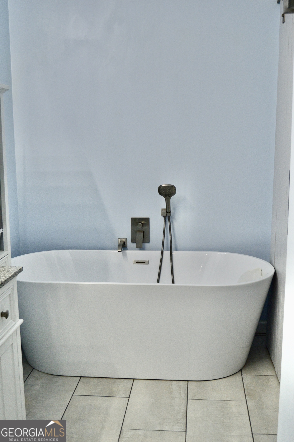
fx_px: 479
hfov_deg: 34.1
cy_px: 221
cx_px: 147
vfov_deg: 49.6
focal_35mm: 39
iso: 800
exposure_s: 1/60
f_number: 5.6
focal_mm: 26
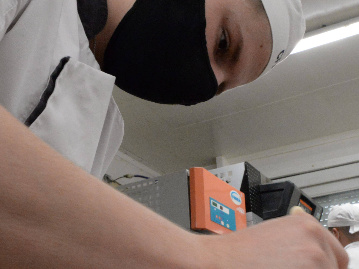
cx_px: 144
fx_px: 653
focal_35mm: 63
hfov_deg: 30.6
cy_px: 198
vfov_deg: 23.1
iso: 5000
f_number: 22
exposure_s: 1/80
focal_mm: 24
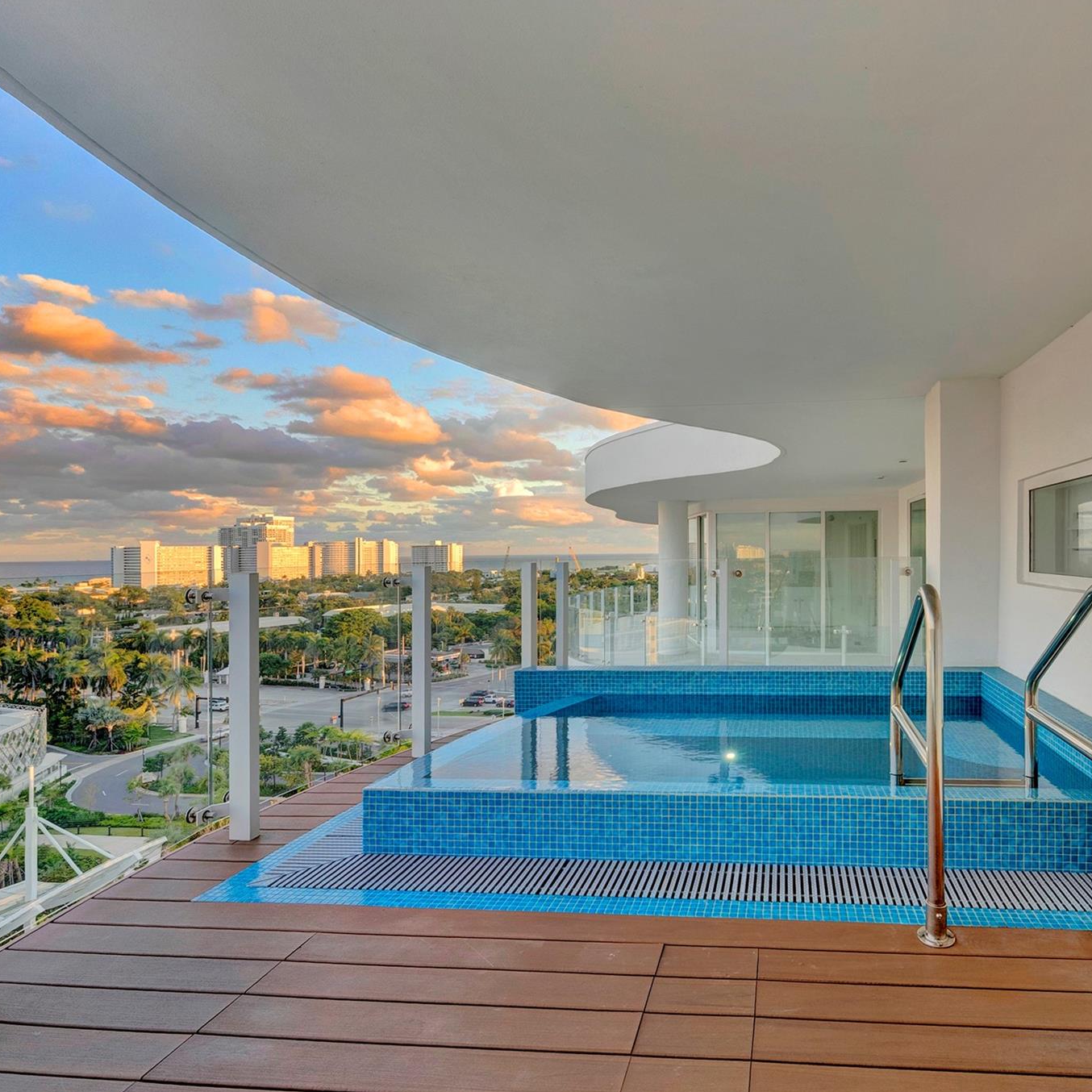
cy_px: 545
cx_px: 717
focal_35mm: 18
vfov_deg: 80.7
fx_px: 642
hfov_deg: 78.4
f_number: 9
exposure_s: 1/60
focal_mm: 14
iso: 320
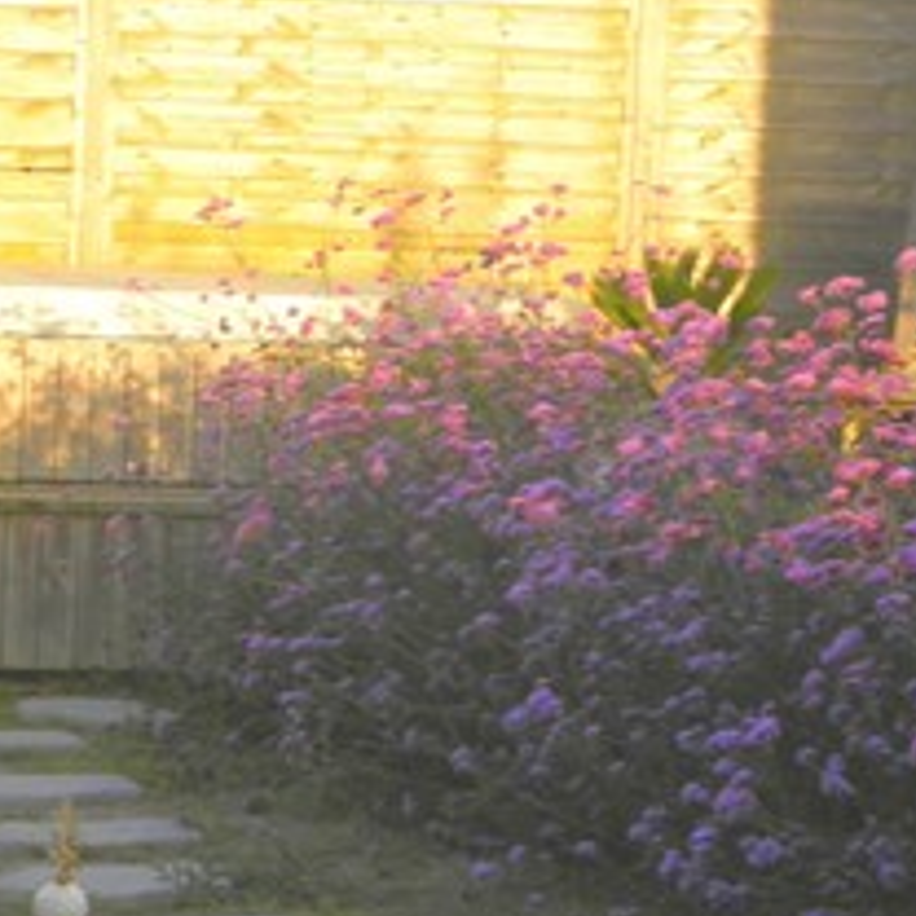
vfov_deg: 15.1
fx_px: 3443
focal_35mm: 115
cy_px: 716
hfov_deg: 14.8
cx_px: -66
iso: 64
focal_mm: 9.8
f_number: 4.8
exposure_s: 1/80
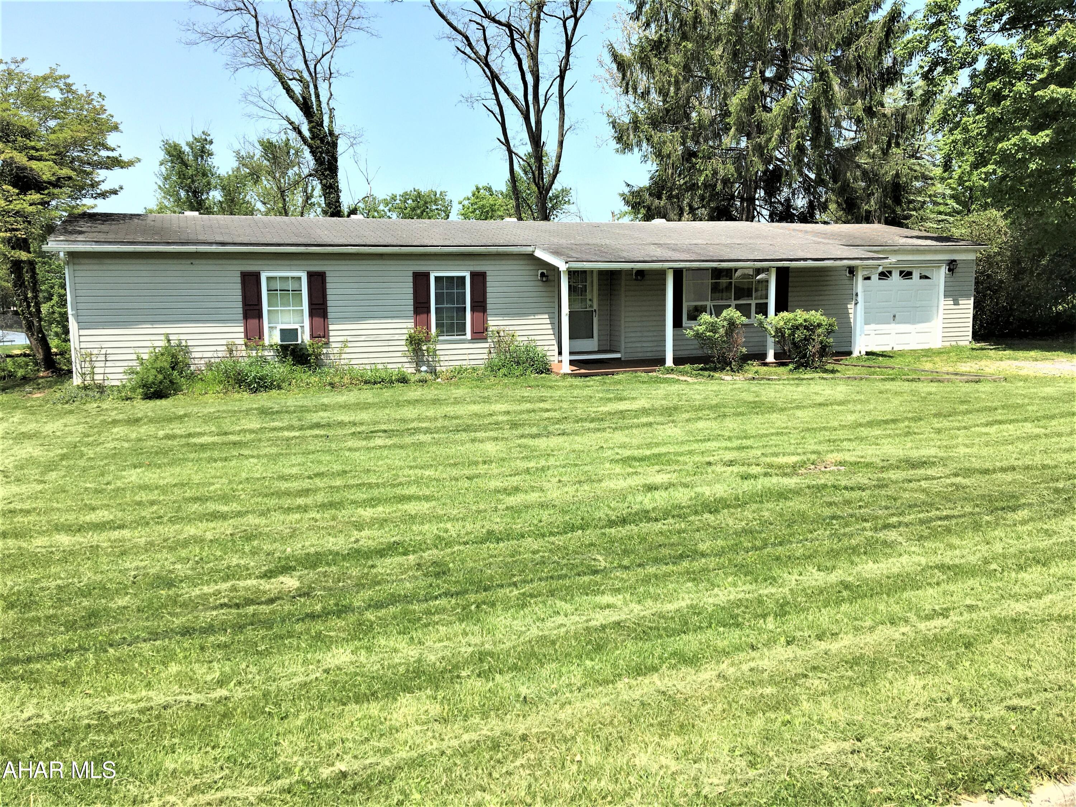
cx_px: 538
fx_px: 901
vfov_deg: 48.2
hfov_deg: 61.7
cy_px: 404
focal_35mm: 29
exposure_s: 1/1570
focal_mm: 4.15
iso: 25
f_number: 2.2
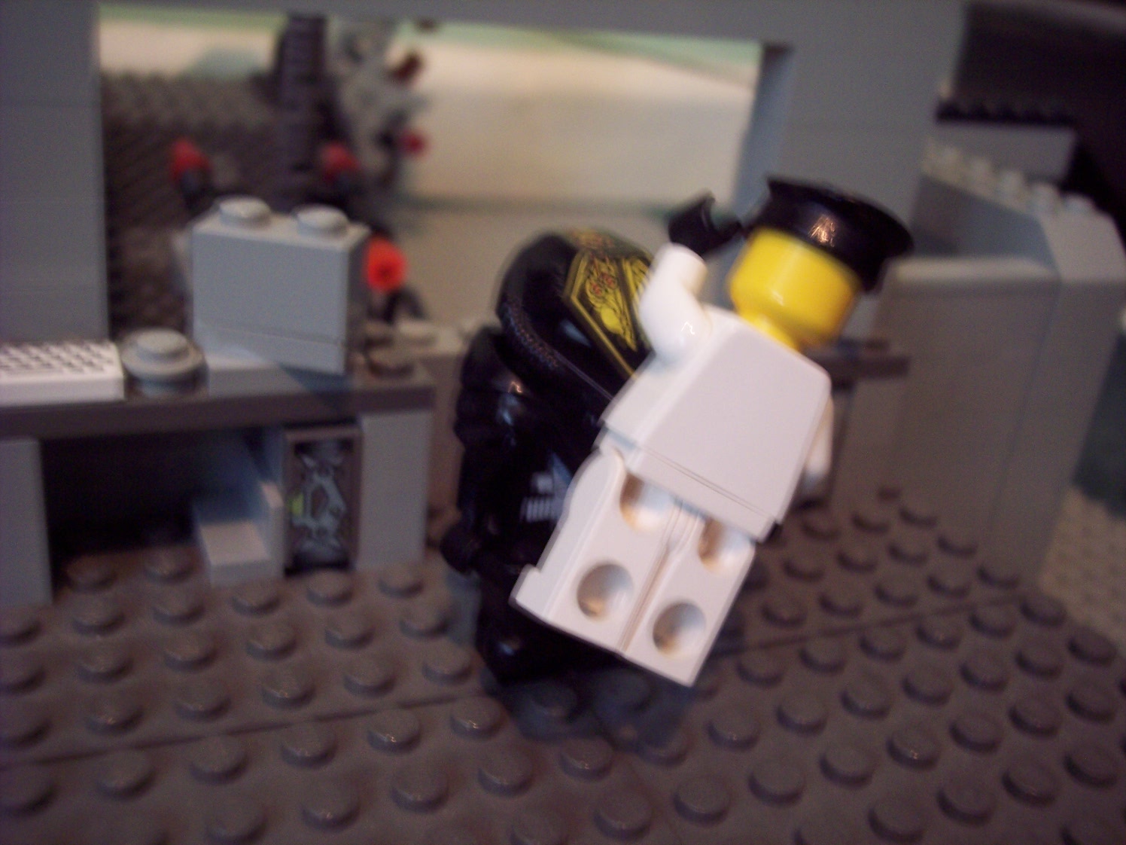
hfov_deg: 47.9
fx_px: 1269
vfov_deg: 36.8
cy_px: 422
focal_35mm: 39
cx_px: 563
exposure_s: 1/4
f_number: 3.4
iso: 200
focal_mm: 8
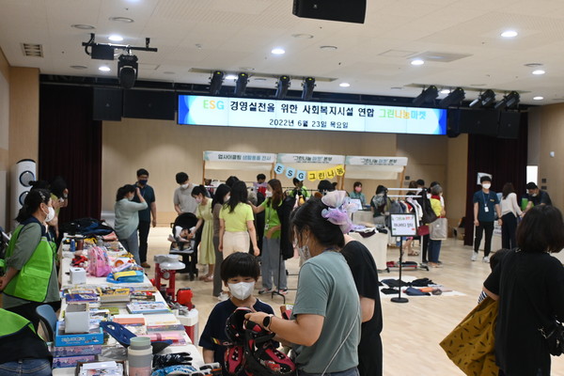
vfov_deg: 32.4
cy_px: 188
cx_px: 282
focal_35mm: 41
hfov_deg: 47.2
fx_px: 646
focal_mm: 27.5
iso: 1250
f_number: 4.5
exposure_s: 1/125
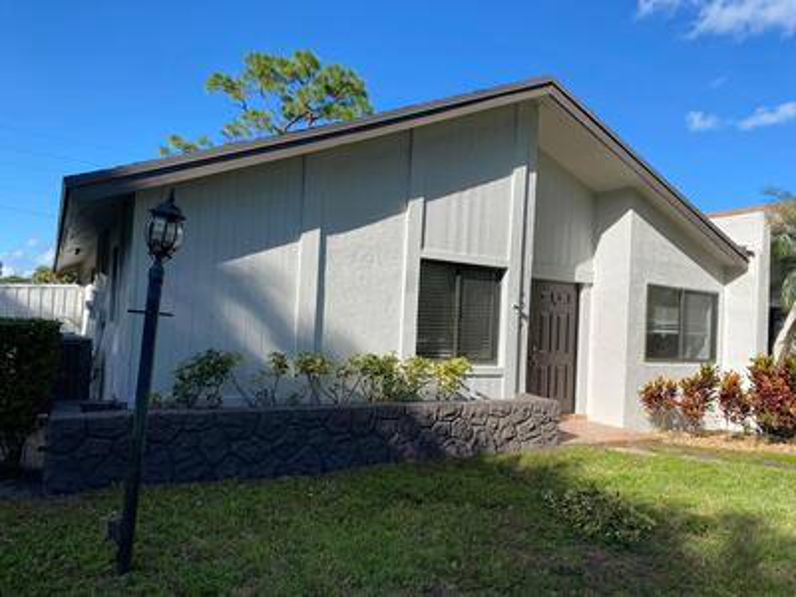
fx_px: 598
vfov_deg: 53.1
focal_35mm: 26
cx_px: 398
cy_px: 298
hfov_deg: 67.3
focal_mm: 4.25
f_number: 1.8
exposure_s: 1/2141
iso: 32
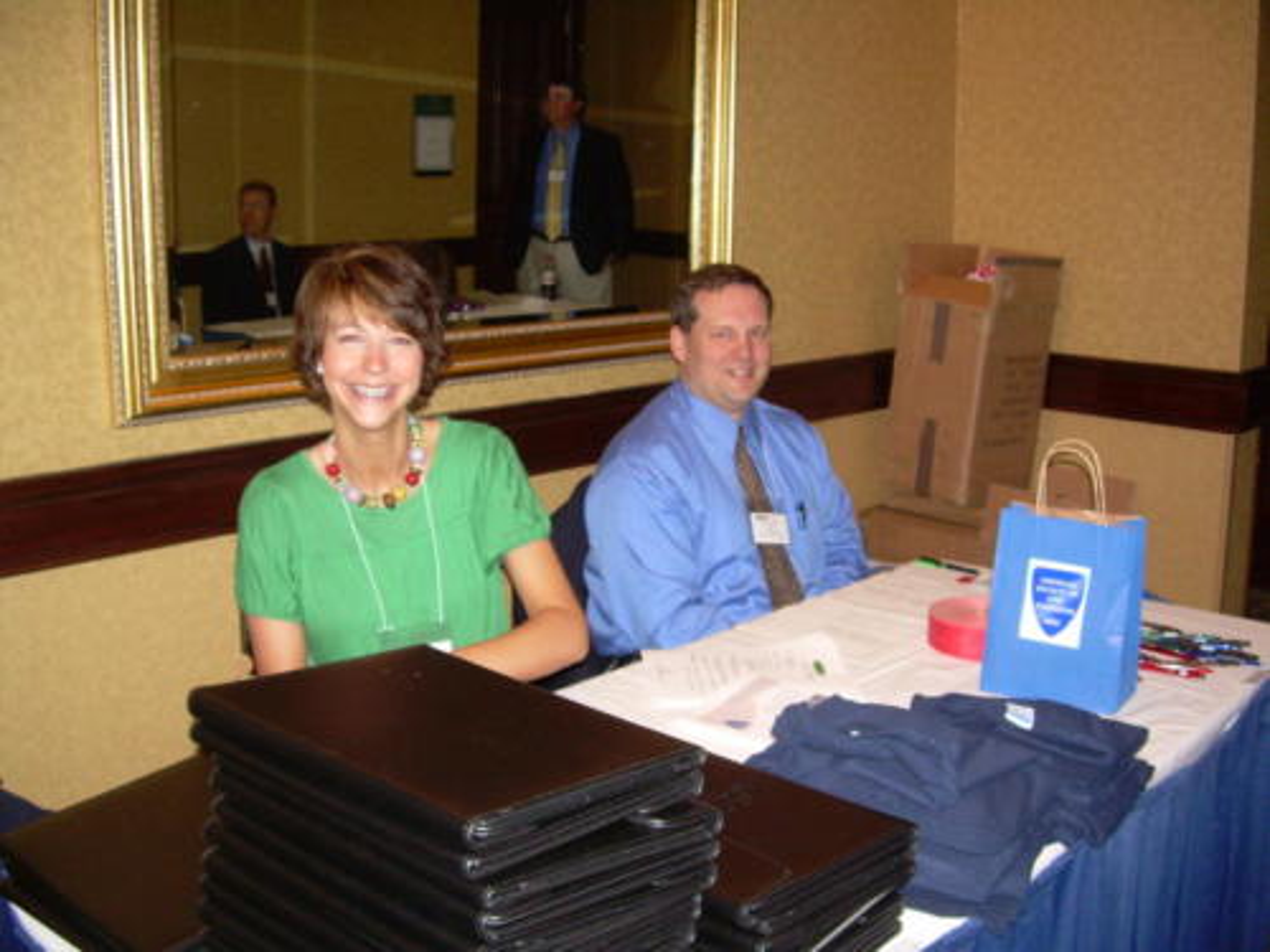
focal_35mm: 38
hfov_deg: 49.0
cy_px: 476
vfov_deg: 37.7
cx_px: 635
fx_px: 1394
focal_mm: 6.3
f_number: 2.8
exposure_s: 1/60
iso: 168
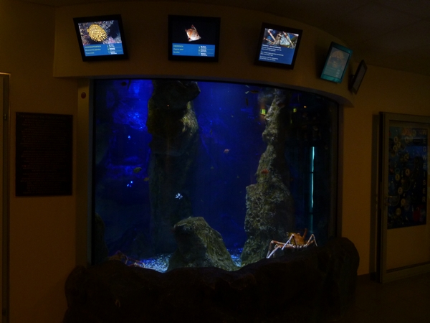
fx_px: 311
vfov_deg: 54.9
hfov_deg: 69.4
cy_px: 162
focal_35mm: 25
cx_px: 215
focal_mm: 4.5
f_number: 3.6
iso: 200
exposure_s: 1/13
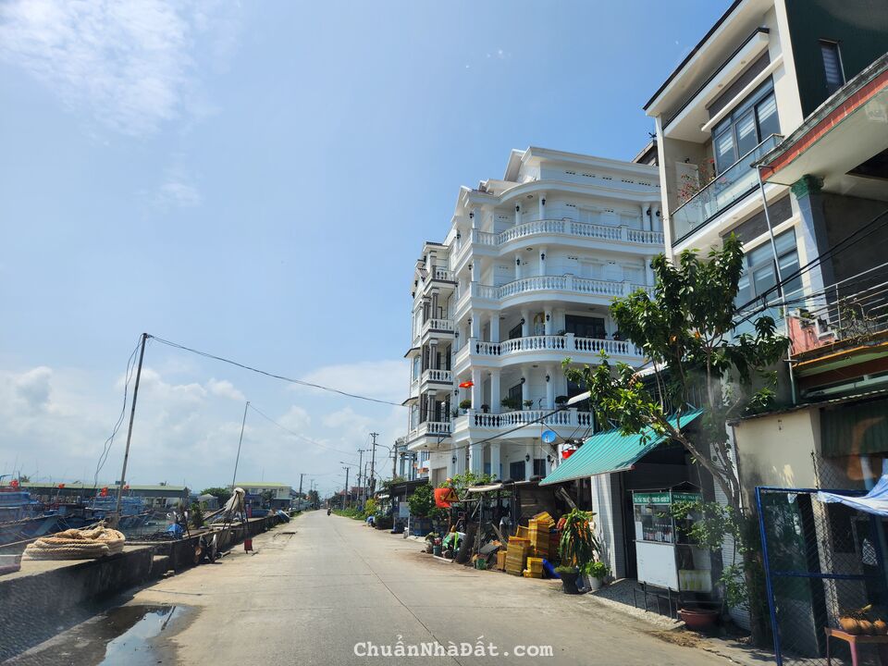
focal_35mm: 23
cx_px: 444
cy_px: 333
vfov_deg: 58.9
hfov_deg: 73.9
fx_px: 590
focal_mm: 5.4
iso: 20
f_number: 1.8
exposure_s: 1/1154
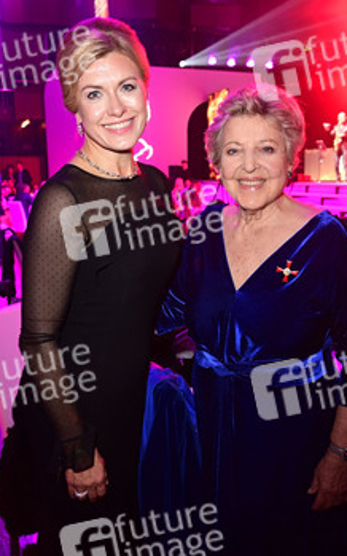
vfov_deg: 55.3
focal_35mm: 35
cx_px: 188
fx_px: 530
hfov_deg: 36.2
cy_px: 303
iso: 2500
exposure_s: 1/15
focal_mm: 30
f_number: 5.6
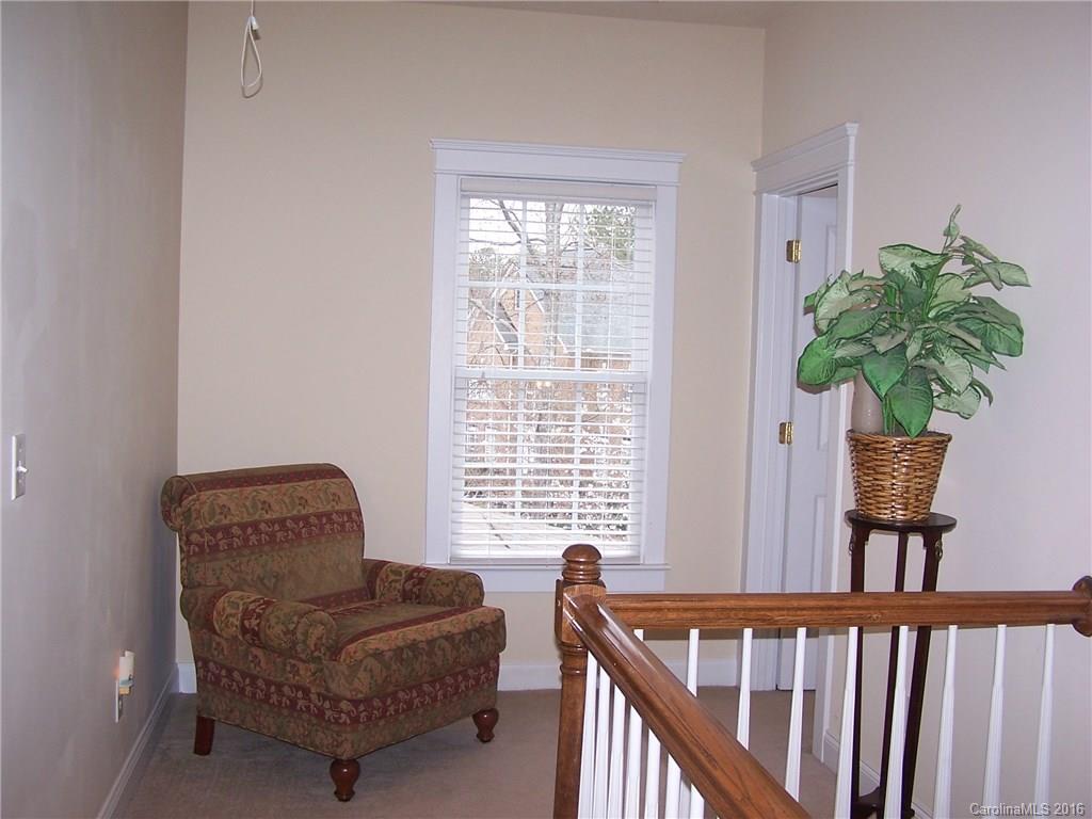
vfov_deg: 37.7
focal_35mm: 38
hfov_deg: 49.0
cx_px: 546
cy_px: 410
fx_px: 1199
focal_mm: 6.3
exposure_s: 1/60
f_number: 2.8
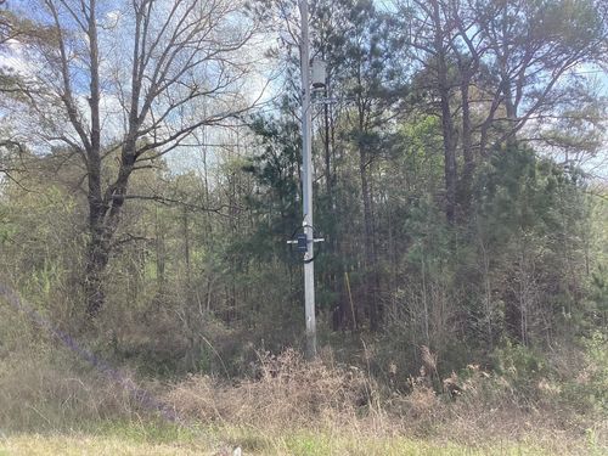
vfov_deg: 45.4
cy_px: 228
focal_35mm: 31
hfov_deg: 58.4
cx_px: 304
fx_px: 544
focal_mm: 3.3
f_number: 2.4
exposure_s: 1/657
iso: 25
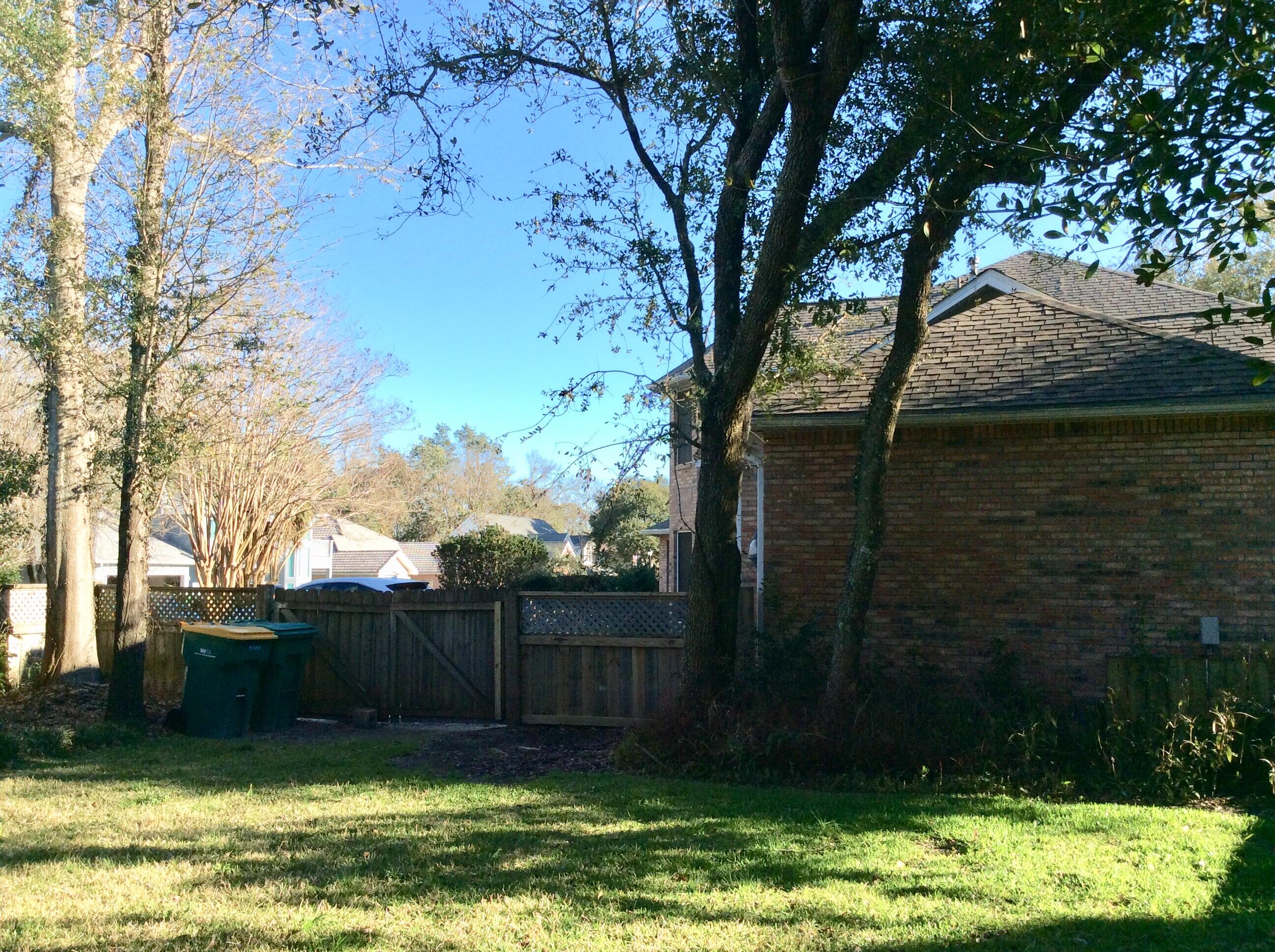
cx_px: 638
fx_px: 1177
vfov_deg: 44.1
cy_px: 476
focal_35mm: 32
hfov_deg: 56.9
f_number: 2.4
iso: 32
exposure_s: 1/622
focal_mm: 3.3
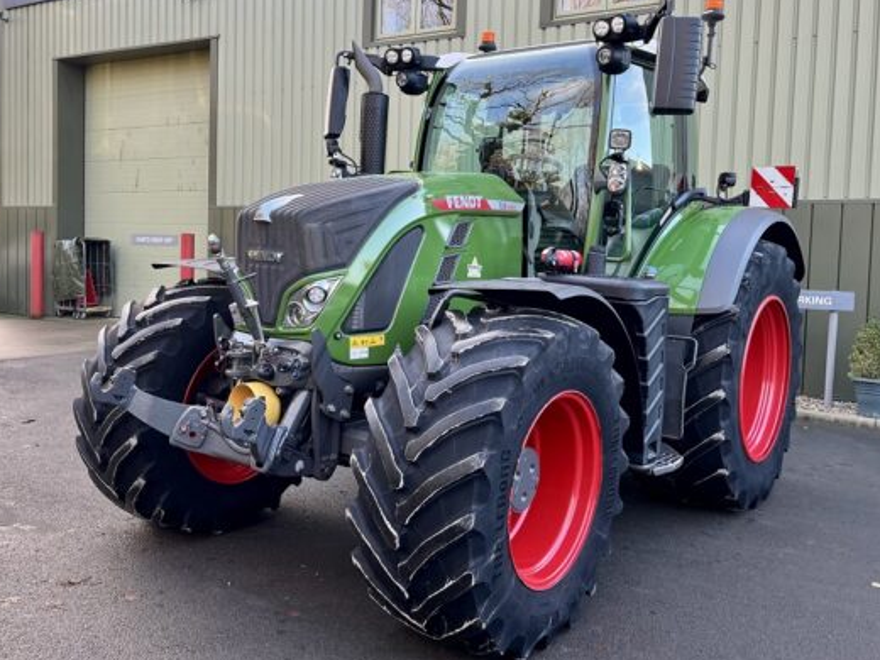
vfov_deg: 44.1
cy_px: 291
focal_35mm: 32
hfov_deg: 56.8
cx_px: 406
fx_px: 813
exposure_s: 1/121
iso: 40
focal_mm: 5.1
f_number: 1.6
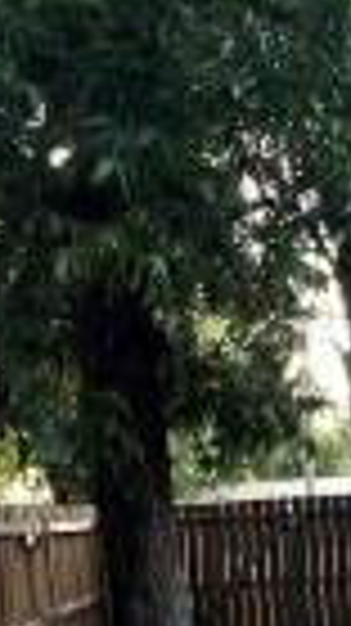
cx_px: 292
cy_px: 680
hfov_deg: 18.3
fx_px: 1077
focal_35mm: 65
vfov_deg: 29.4
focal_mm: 1.57
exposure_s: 1/99
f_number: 1.8
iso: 80
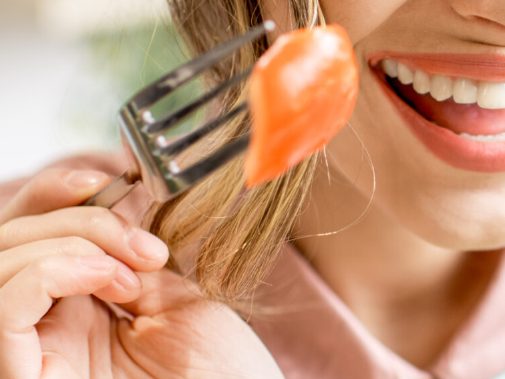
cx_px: 504
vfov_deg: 12.9
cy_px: 77
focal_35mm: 114
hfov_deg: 16.9
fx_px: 1663
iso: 200
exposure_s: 1/160
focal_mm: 35
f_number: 2.2
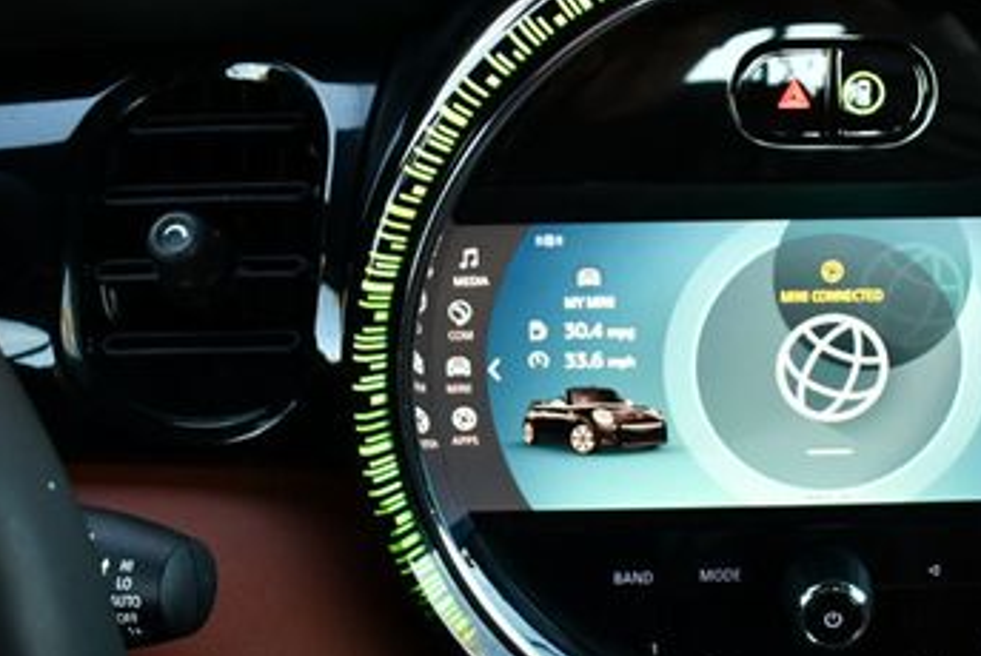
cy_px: 325
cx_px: 721
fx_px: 1827
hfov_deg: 29.6
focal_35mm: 67
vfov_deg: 20.4
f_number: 3.5
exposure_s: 1/250
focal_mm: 18
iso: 800
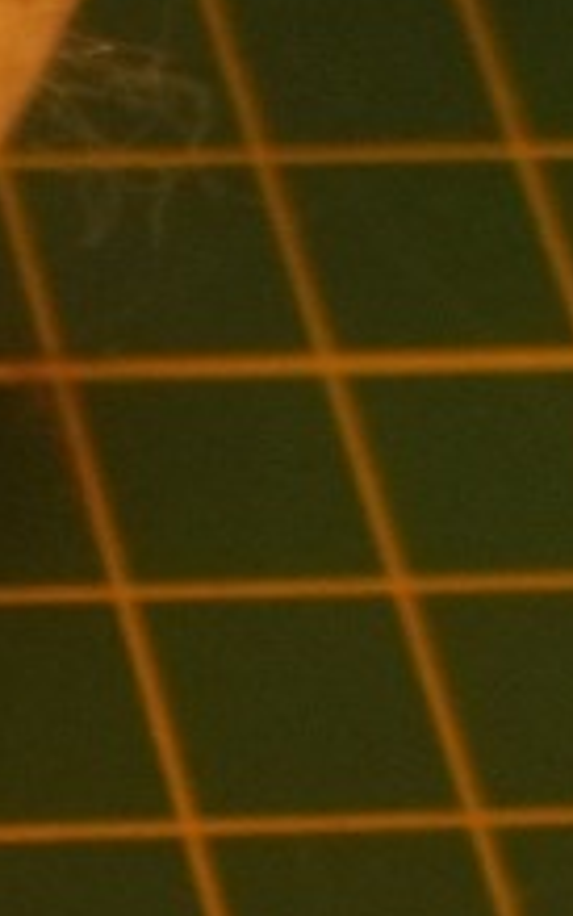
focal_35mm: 230
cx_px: -1581
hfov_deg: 5.2
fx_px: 5743
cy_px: 418
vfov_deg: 9.1
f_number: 3.3
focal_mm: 5.9
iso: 64
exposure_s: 1/30
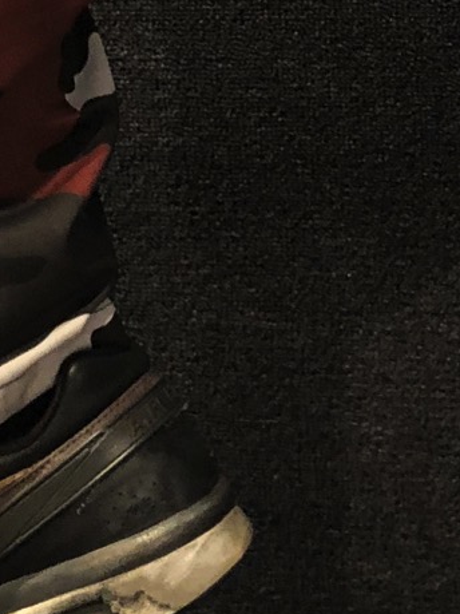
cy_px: 12
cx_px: 433
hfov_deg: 11.9
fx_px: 2180
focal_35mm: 123
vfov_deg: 15.7
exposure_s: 1/8
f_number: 1.8
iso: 80
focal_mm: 4
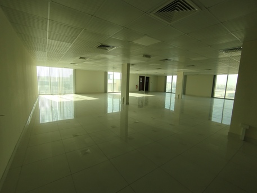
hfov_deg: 98.2
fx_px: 111
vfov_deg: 81.8
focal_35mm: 15
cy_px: 96
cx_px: 128
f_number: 2.2
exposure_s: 1/208
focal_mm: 1.65
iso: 50
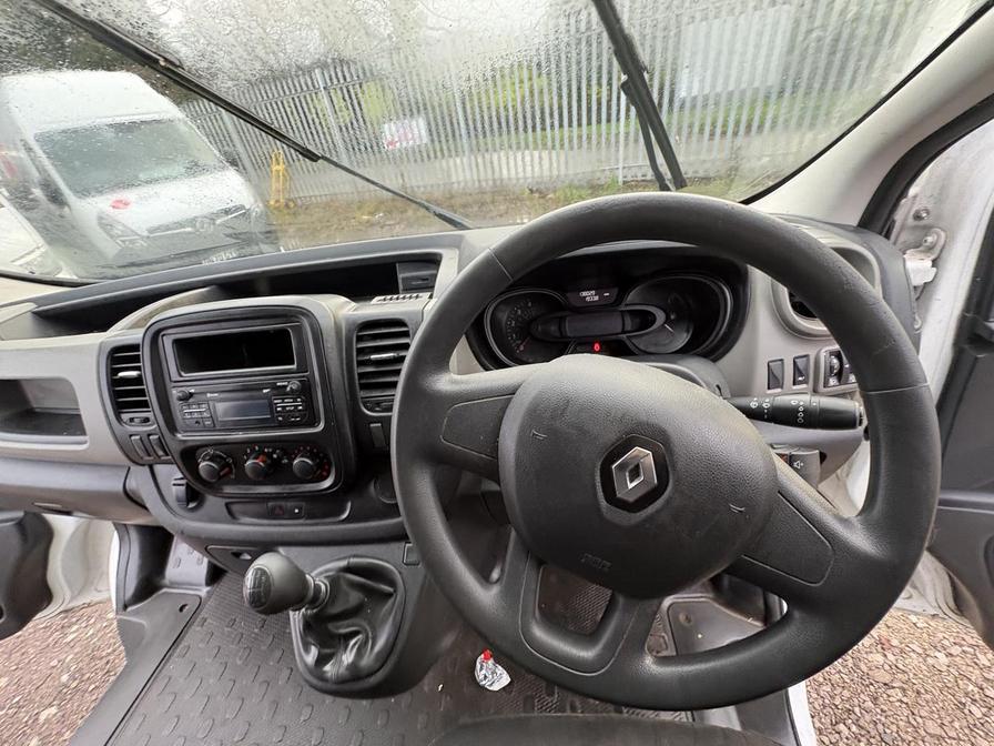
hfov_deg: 102.1
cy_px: 373
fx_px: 402
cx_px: 497
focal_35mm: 14
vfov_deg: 85.7
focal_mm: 2.22
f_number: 2.2
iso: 250
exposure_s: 1/60
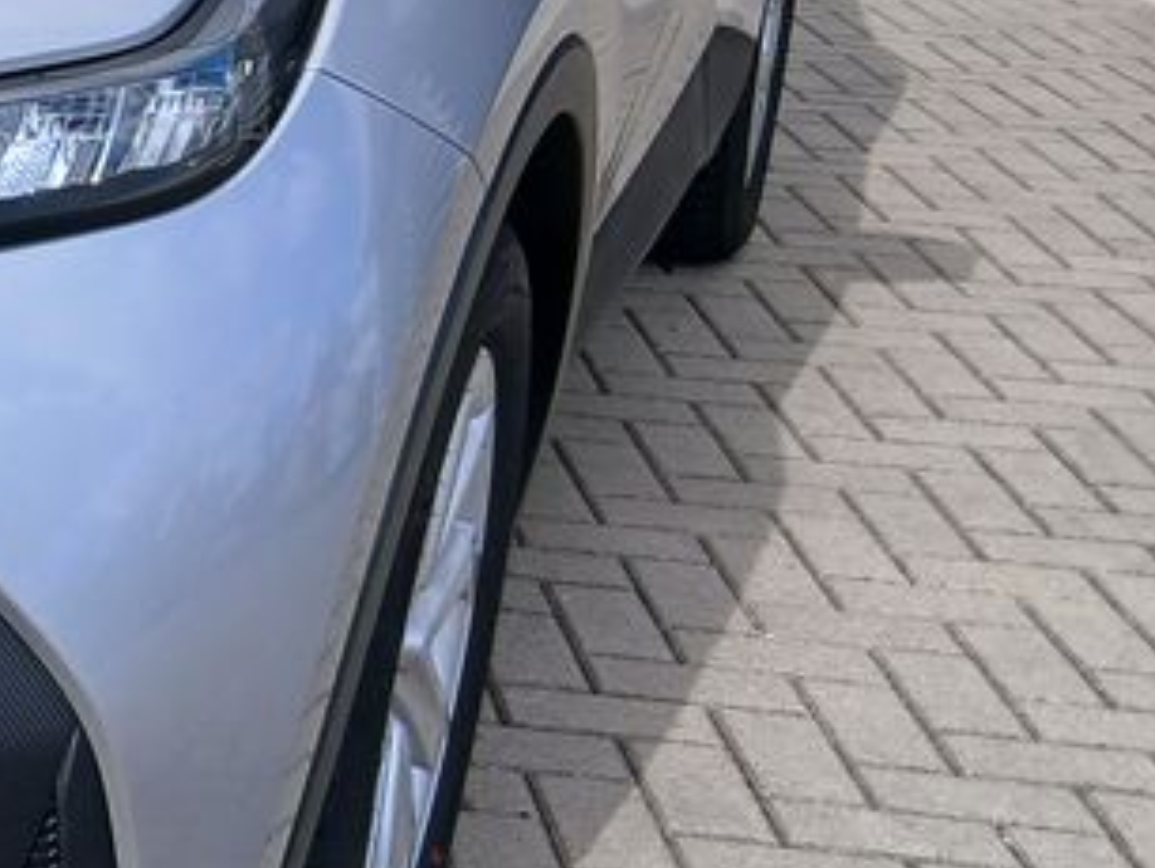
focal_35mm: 87
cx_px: -706
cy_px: 238
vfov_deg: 16.9
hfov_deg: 19.0
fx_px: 2905
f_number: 1.8
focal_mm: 3.98
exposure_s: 1/304
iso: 20
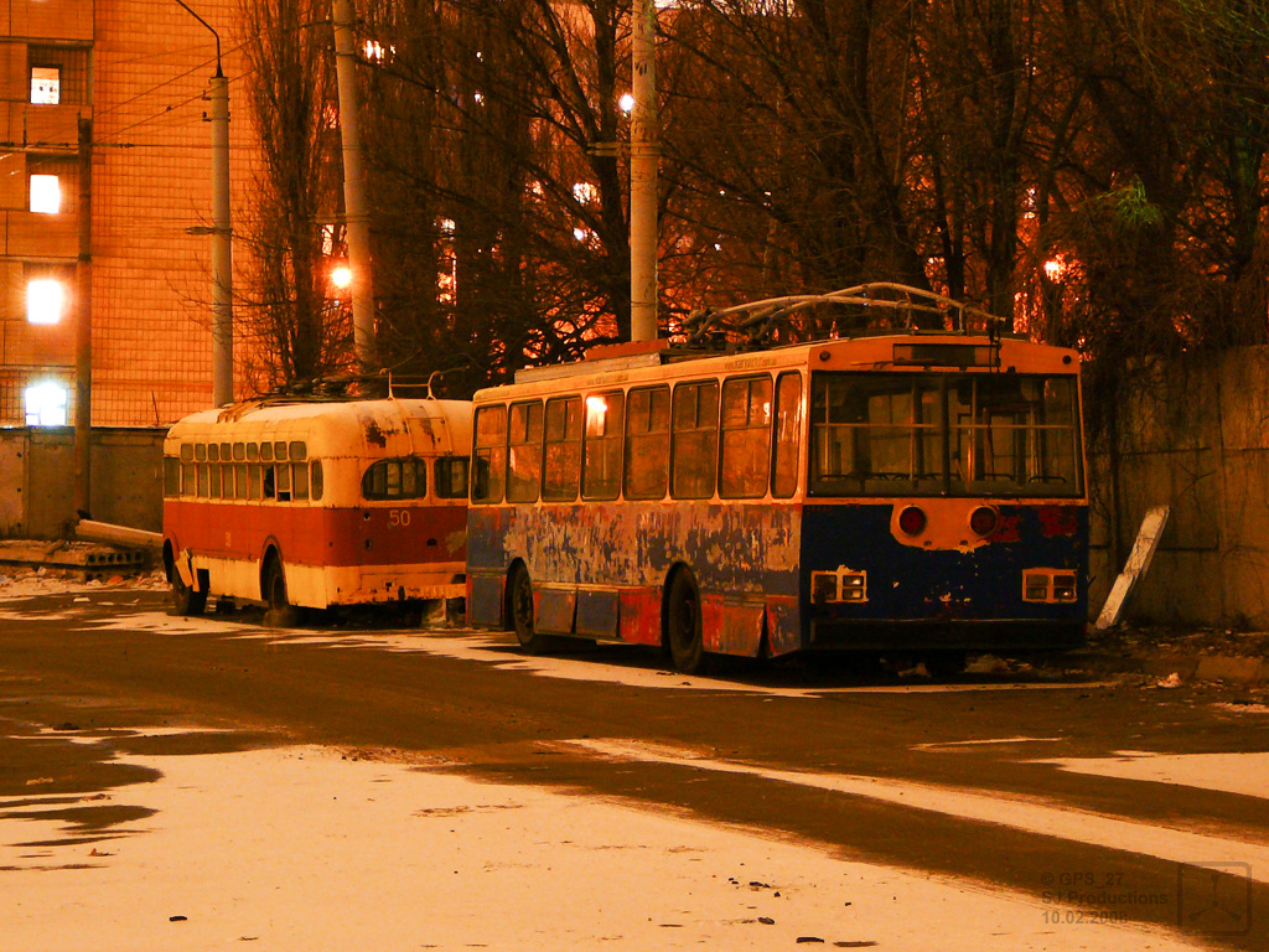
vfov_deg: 14.1
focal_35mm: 105
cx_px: 634
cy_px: 476
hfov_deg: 18.7
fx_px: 3849
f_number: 3.9
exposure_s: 30
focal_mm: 15.6
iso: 80
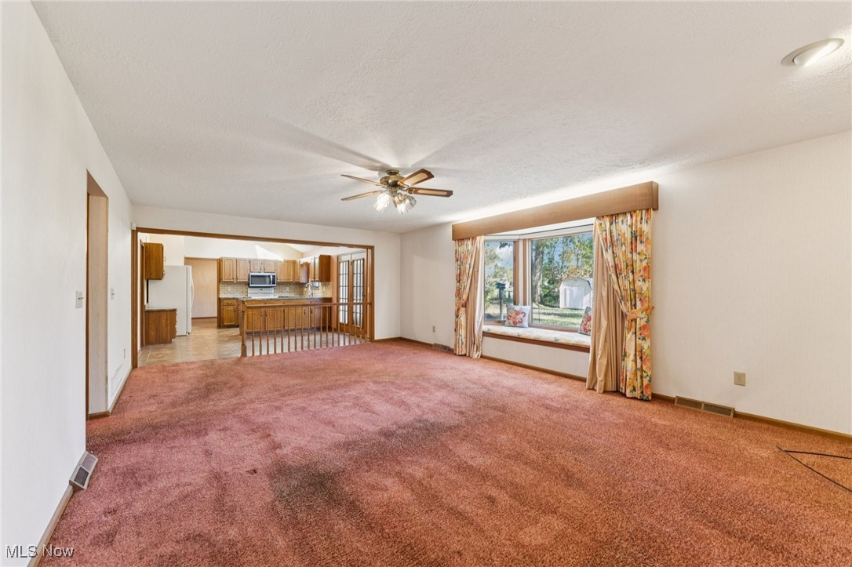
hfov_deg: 104.3
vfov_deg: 81.2
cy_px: 284
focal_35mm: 14
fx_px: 331
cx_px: 426
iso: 320
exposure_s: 1/13
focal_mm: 14
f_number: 5
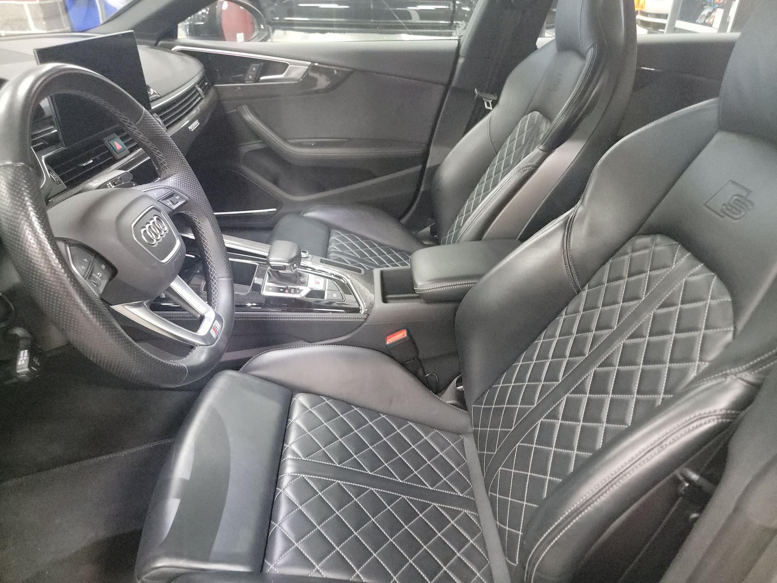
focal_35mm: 24
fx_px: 539
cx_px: 388
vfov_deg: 56.8
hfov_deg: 71.6
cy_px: 292
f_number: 1.8
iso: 3046
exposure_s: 1/59
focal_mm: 6.7
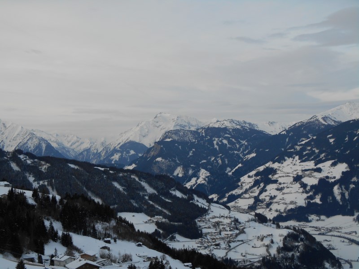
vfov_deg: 27.5
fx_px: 550
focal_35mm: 53
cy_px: 134
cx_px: 180
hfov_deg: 36.2
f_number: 4.2
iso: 80
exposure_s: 1/250
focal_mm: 9.5
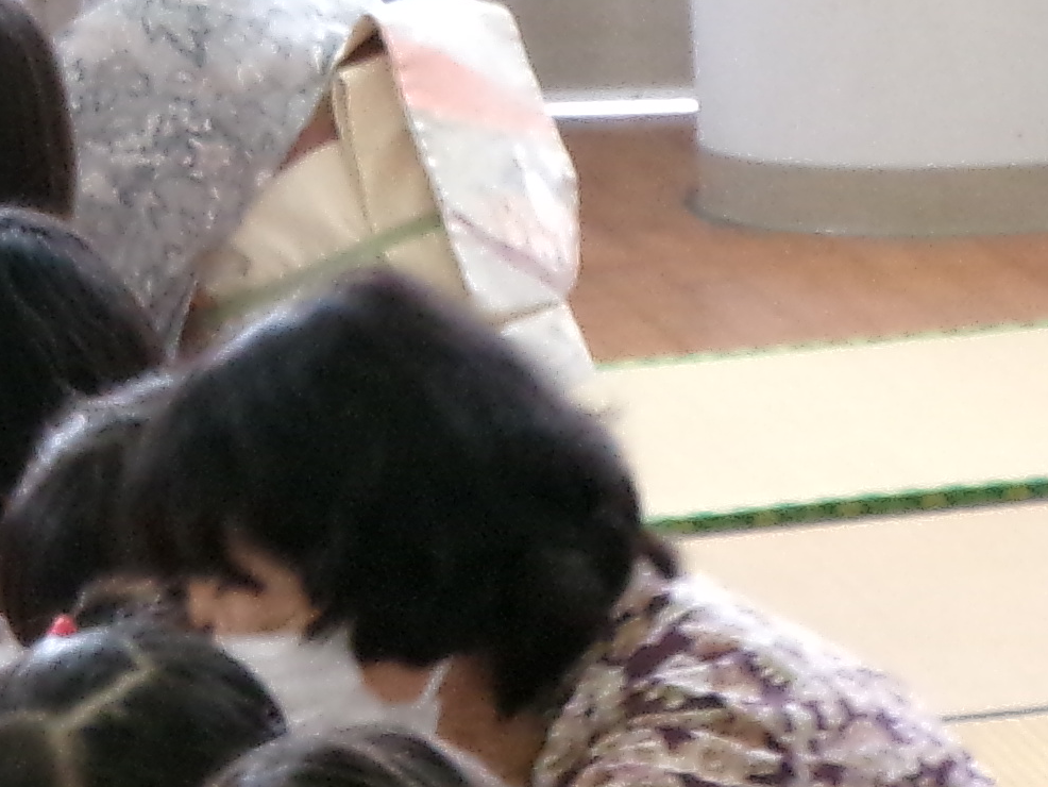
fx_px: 9054
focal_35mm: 299
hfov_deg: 6.6
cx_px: -222
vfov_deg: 4.9
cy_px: 1656
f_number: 5.2
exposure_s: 1/34
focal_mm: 11.5
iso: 390
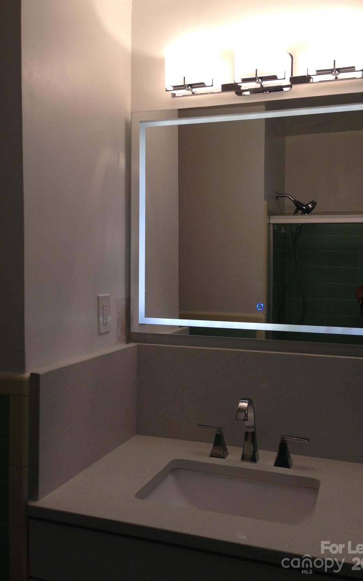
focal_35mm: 36
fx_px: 570
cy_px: 283
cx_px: 181
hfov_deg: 35.3
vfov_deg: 54.0
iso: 50
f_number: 2.4
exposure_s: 1/120
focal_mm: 4.12
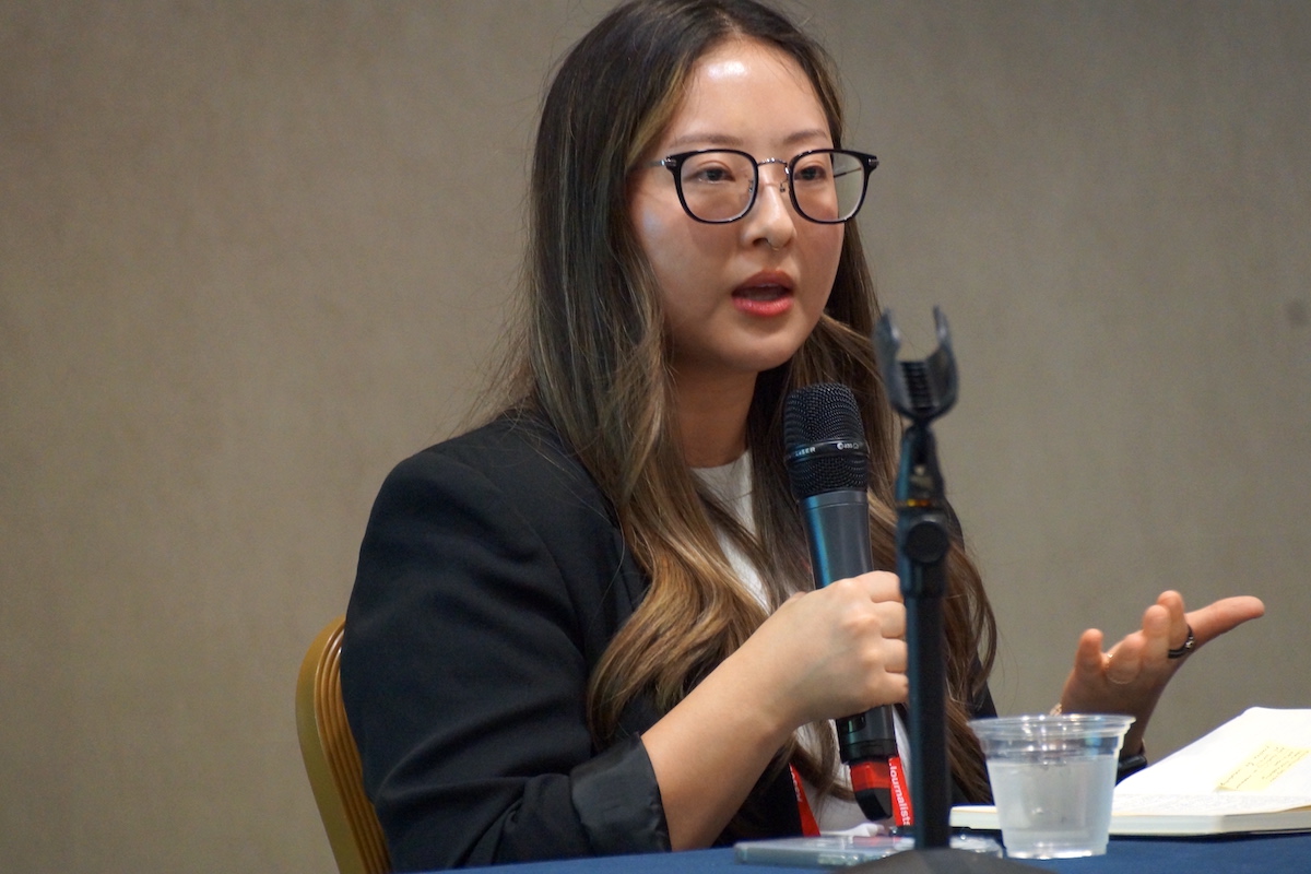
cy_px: 437
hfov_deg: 6.5
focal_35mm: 315
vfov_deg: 4.4
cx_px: 656
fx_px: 11470
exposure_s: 1/40
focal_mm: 210
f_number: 6.3
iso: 1600
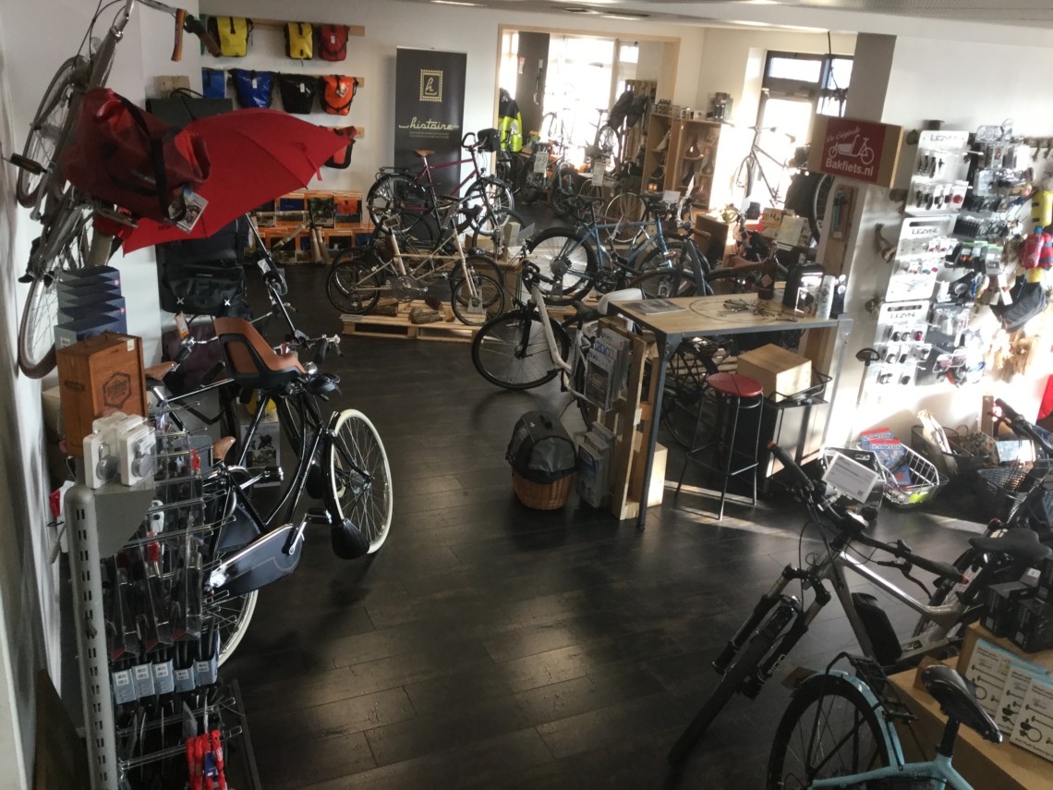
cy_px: 395
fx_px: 943
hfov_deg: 58.4
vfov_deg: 45.4
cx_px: 526
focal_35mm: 31
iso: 40
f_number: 2.4
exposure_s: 1/33
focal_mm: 3.3
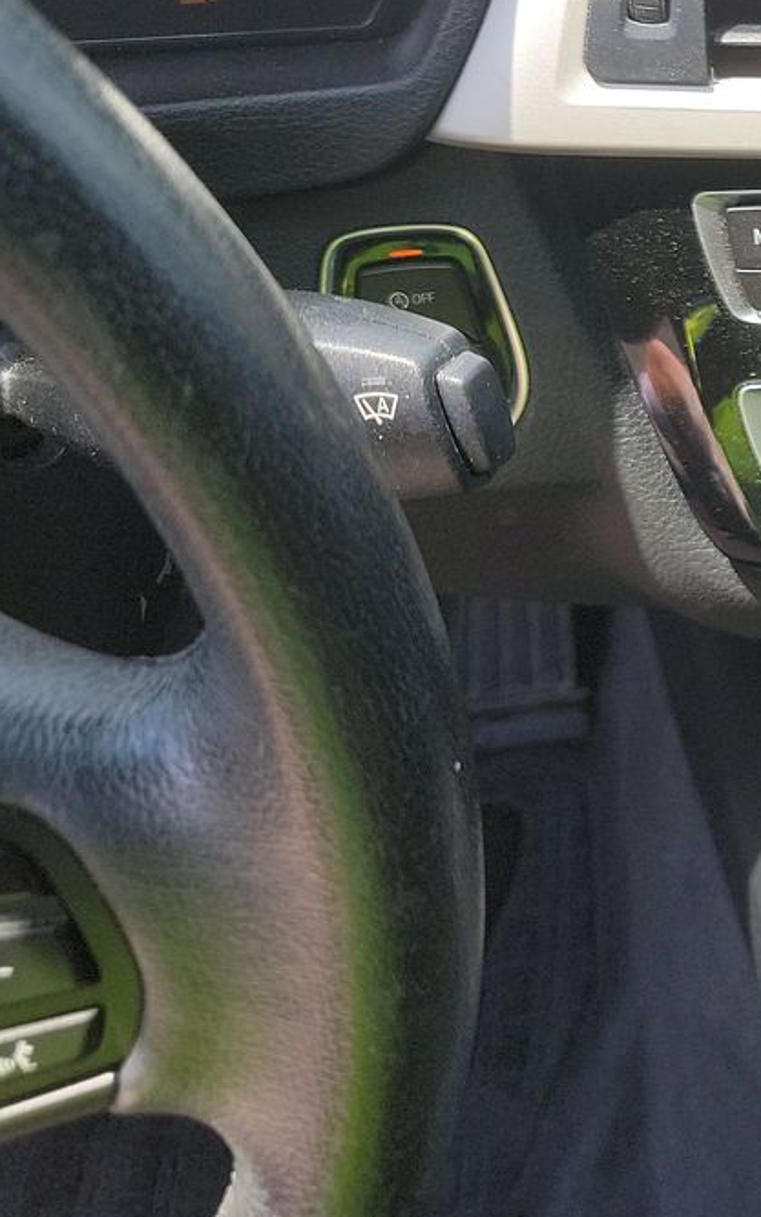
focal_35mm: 61
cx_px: 1181
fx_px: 2024
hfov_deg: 18.5
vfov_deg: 32.7
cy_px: 266
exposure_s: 1/178
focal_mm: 6.7
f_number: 1.8
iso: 50
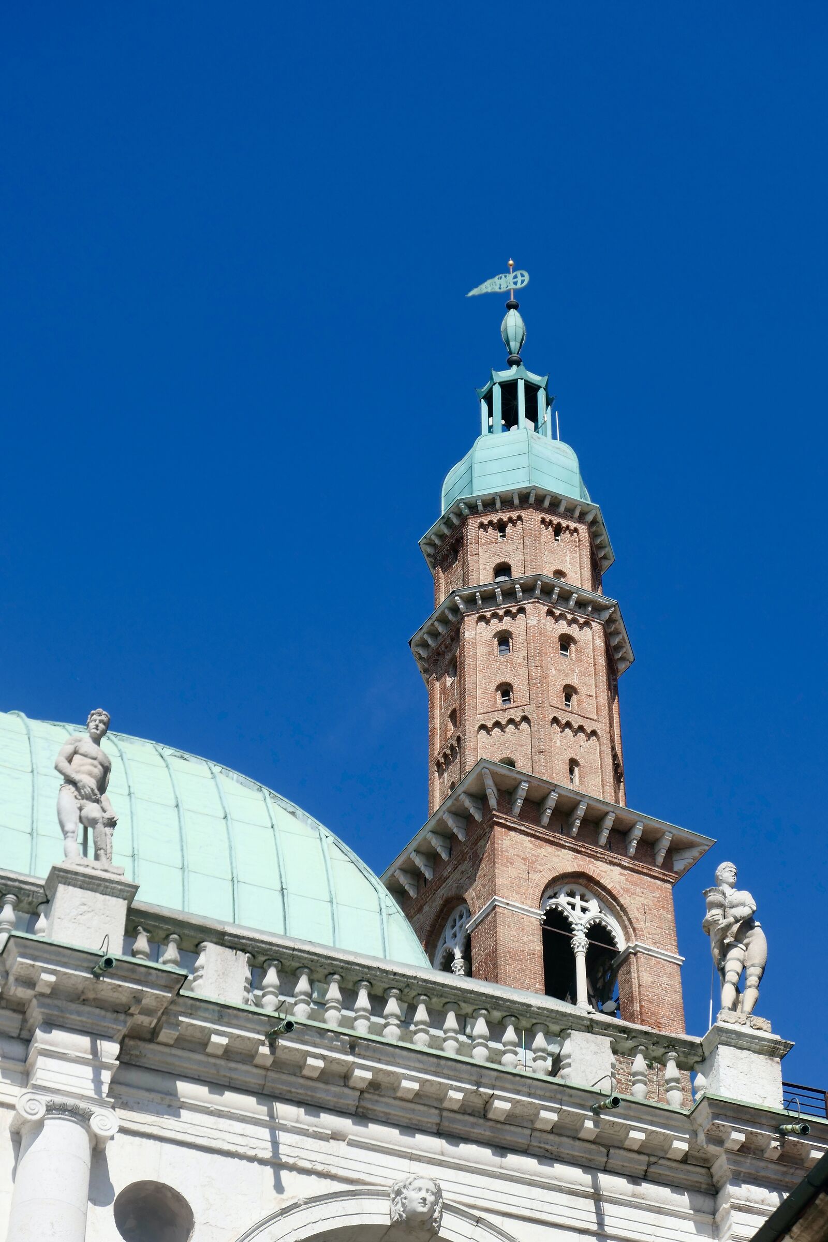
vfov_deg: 21.9
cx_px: 414
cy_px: 621
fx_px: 3208
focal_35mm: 93
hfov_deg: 14.7
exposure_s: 1/800
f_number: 6.3
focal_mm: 34.1
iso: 200
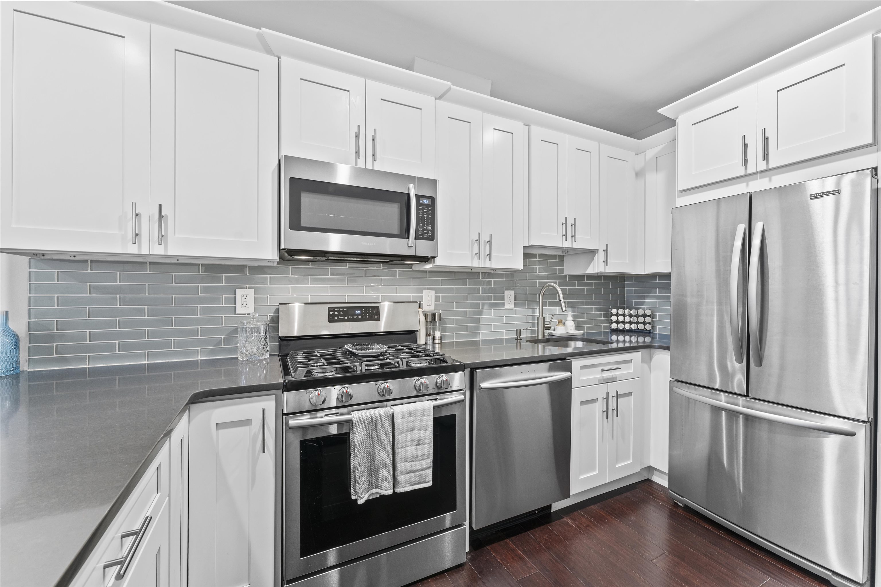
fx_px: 343
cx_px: 440
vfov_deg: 81.2
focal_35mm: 14
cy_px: 294
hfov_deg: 104.3
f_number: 8
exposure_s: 5
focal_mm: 14
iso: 200
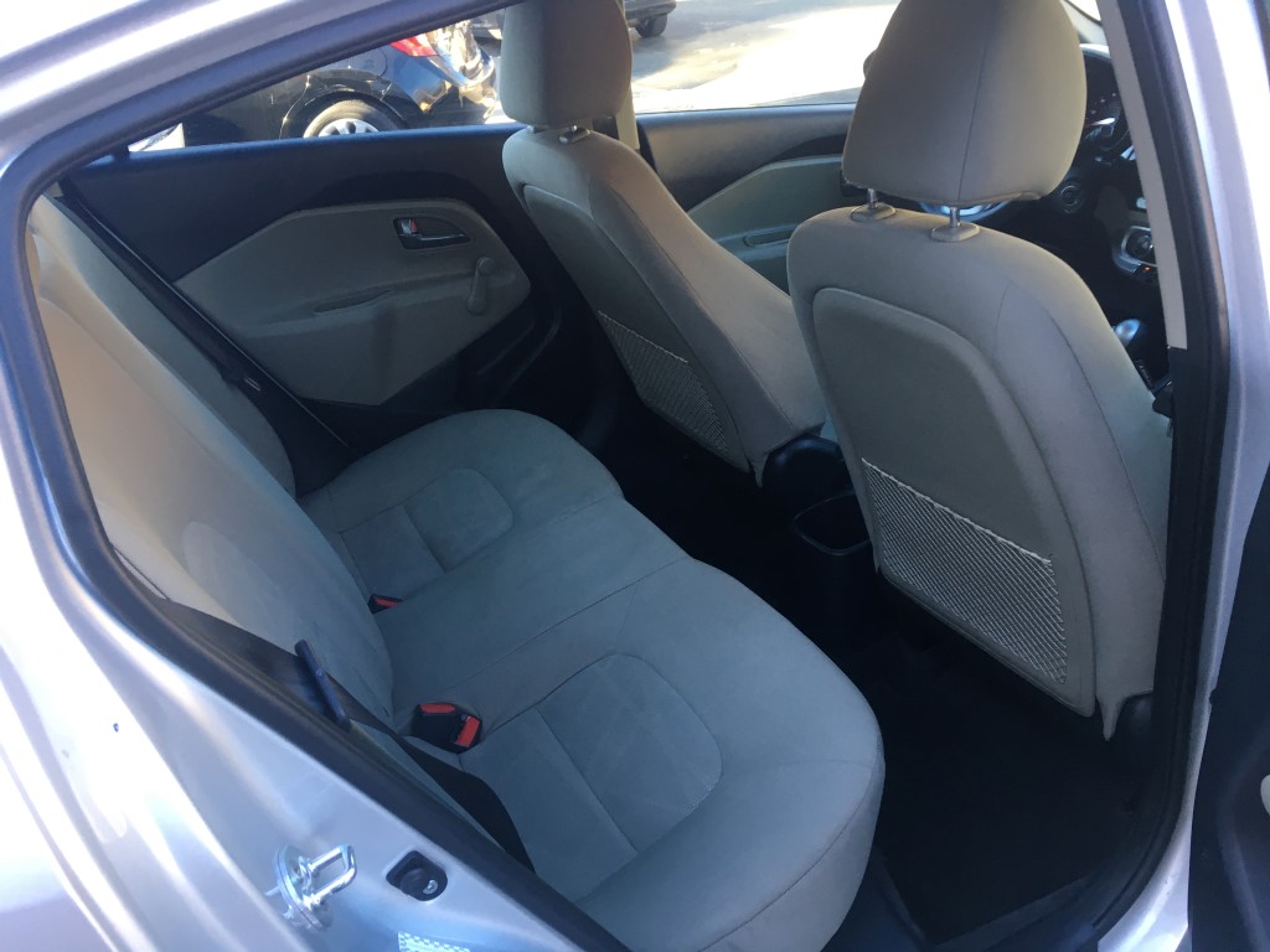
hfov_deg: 61.7
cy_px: 476
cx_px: 635
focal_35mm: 29
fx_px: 1064
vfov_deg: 48.2
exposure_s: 1/30
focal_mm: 4.15
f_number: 2.2
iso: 25
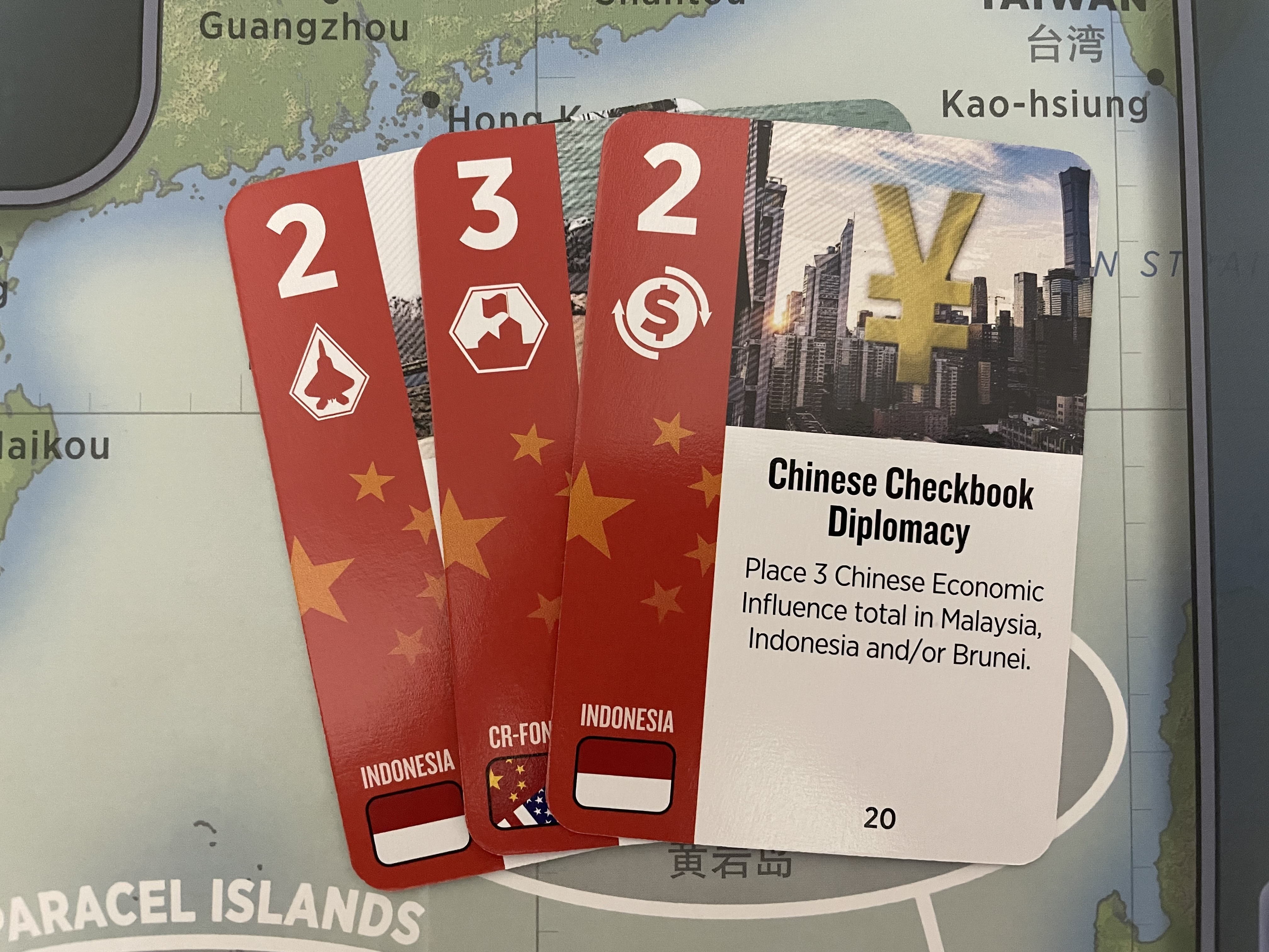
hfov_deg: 67.3
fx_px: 953
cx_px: 634
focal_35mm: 26
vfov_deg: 53.1
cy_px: 476
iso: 500
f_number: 1.6
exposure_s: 1/60
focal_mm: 4.2
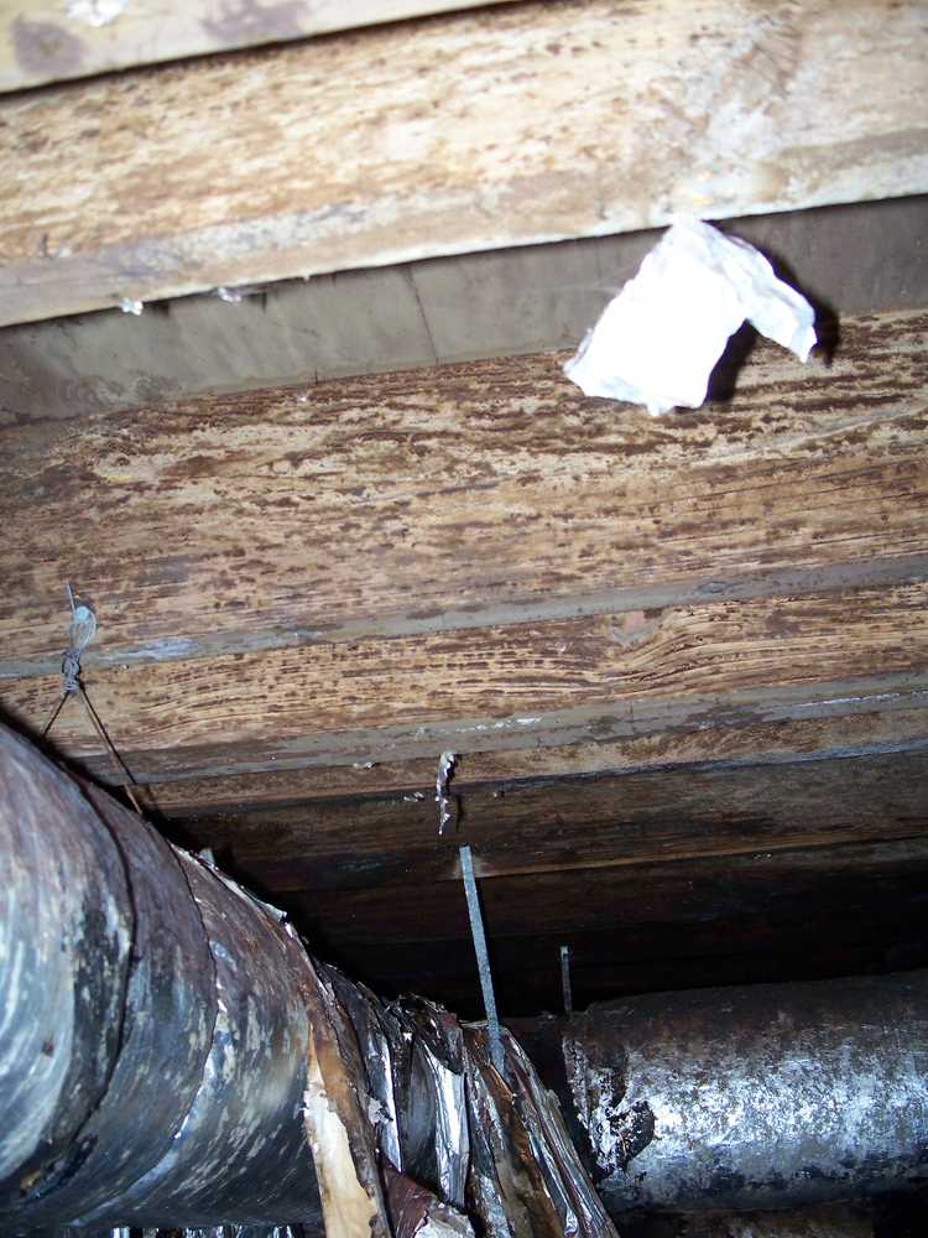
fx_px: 1323
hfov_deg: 38.7
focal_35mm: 37
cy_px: 619
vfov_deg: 50.1
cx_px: 464
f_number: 2.8
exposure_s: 1/60
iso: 200
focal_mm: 7.8
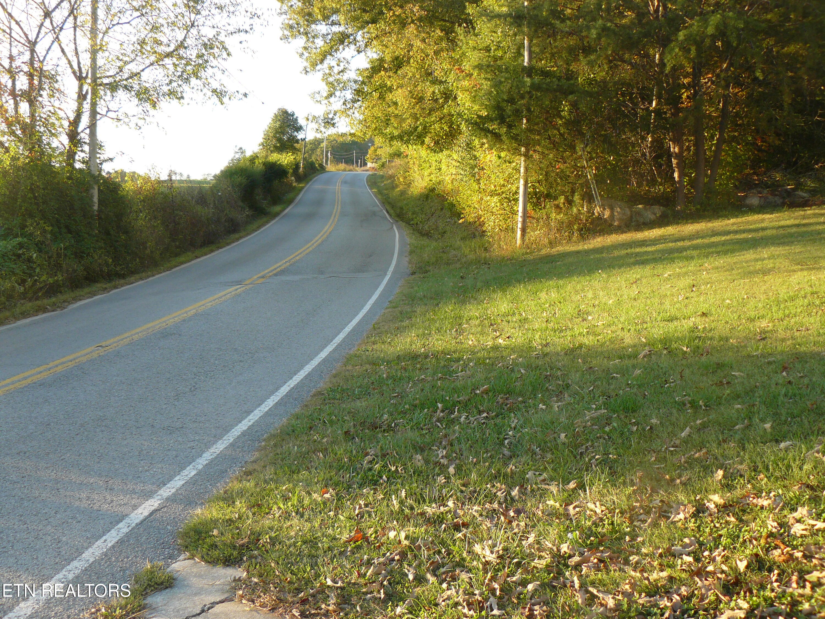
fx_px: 858
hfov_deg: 51.4
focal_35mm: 36
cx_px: 412
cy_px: 310
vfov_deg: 39.7
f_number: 3.2
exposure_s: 1/100
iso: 100
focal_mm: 6
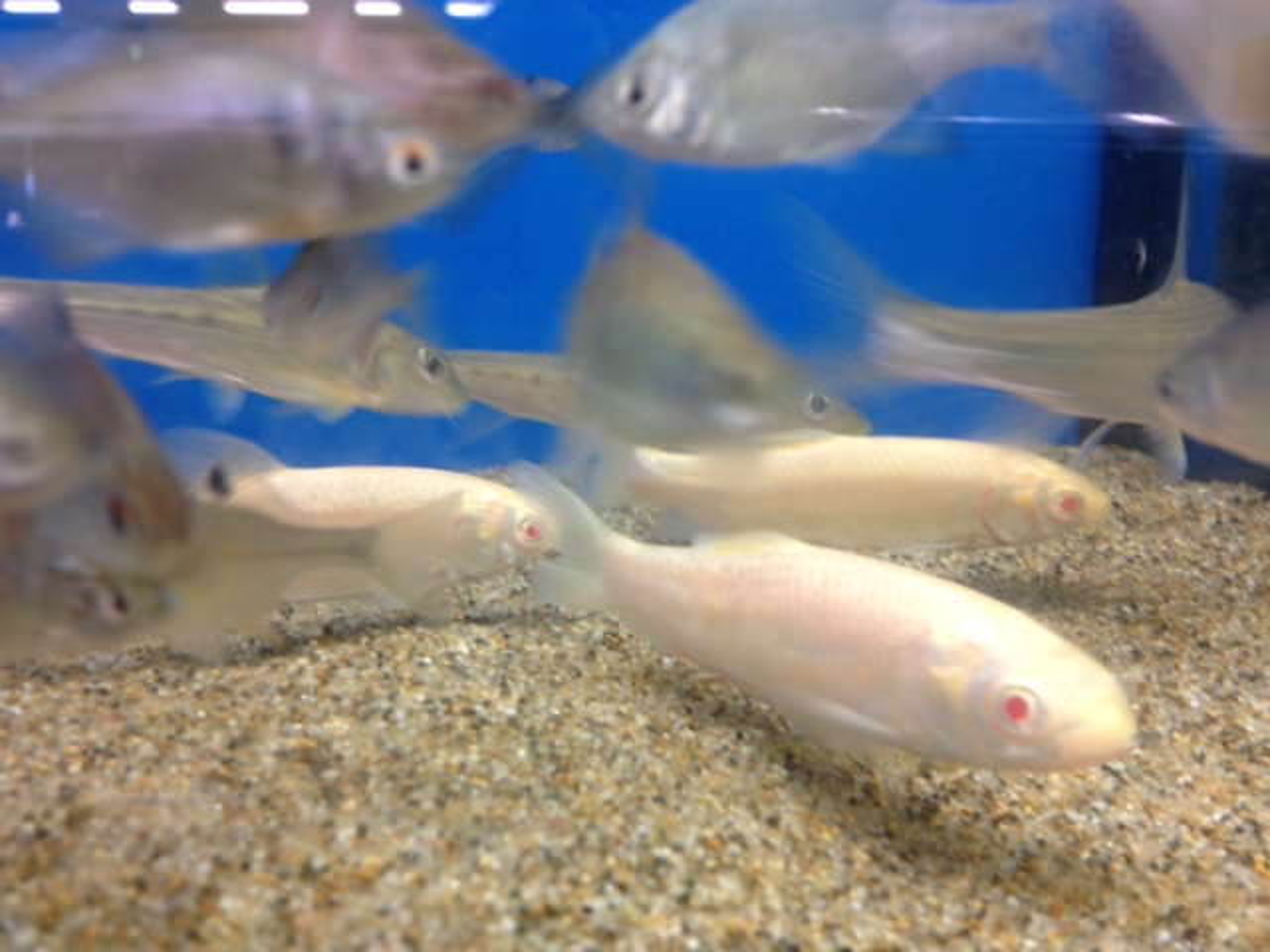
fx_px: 1284
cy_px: 476
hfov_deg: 52.6
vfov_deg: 40.7
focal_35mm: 35
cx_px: 635
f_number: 2.4
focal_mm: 4.28
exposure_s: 1/20
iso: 50
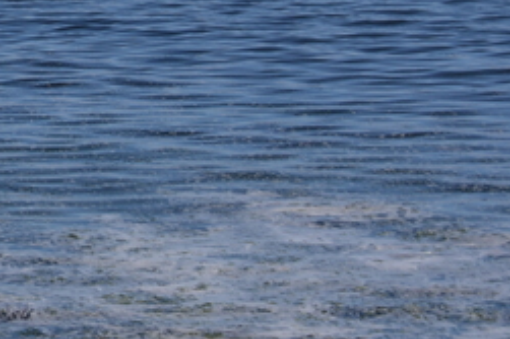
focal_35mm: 316
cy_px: -264
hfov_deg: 6.2
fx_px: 4474
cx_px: -738
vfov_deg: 4.3
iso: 100
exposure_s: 1/320
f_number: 9
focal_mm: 62
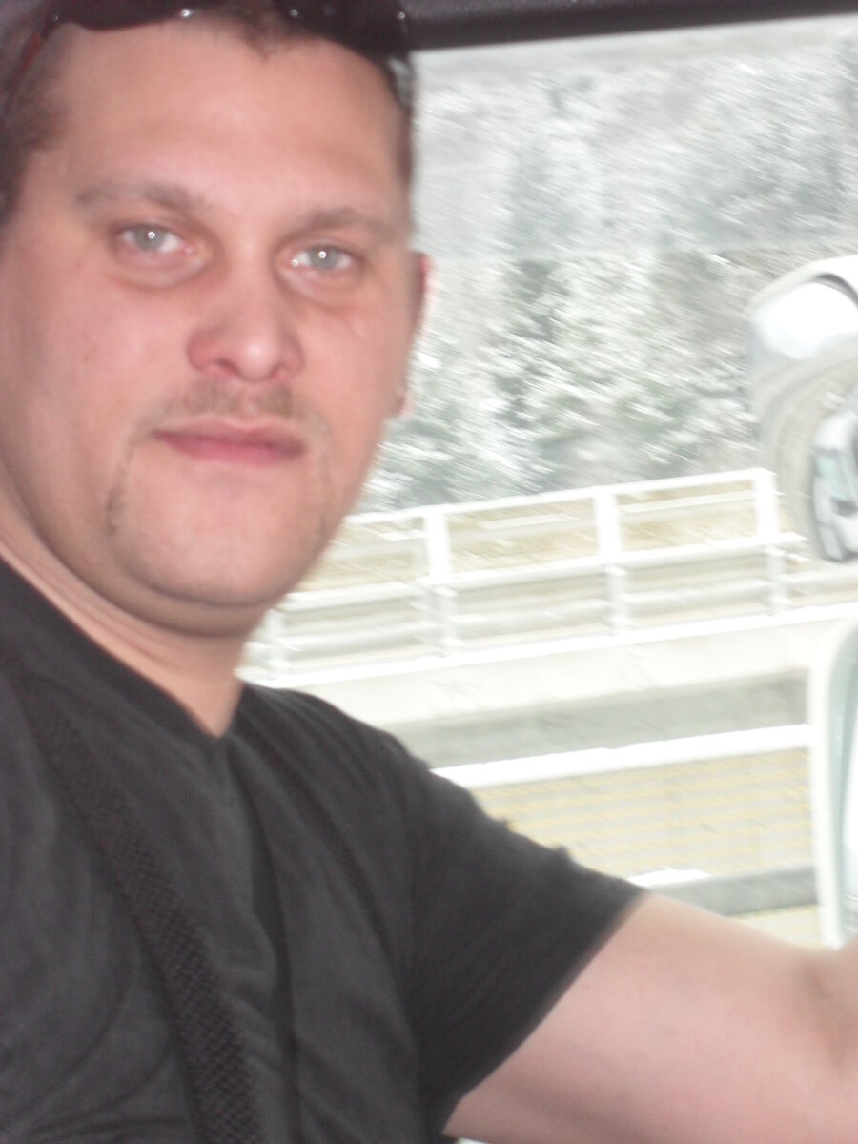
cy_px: 572
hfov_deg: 14.1
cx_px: 429
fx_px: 3470
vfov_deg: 18.7
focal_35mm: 105
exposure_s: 1/60
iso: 200
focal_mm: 18.6
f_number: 5.2
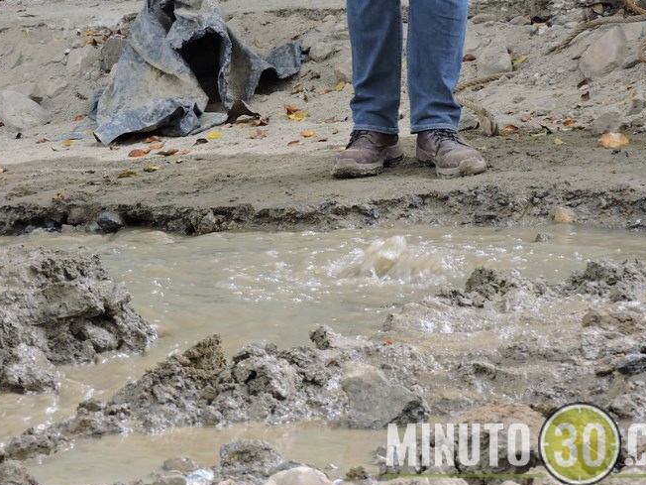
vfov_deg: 8.2
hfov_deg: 11.0
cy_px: 195
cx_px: 359
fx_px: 3359
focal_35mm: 180
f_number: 5
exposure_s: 1/60
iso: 320
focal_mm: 24.2
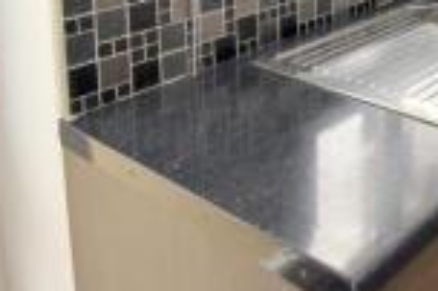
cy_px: -102
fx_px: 571
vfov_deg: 24.4
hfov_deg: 36.6
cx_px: 461
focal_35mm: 47
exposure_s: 1/60
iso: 800
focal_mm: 10
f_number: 6.3
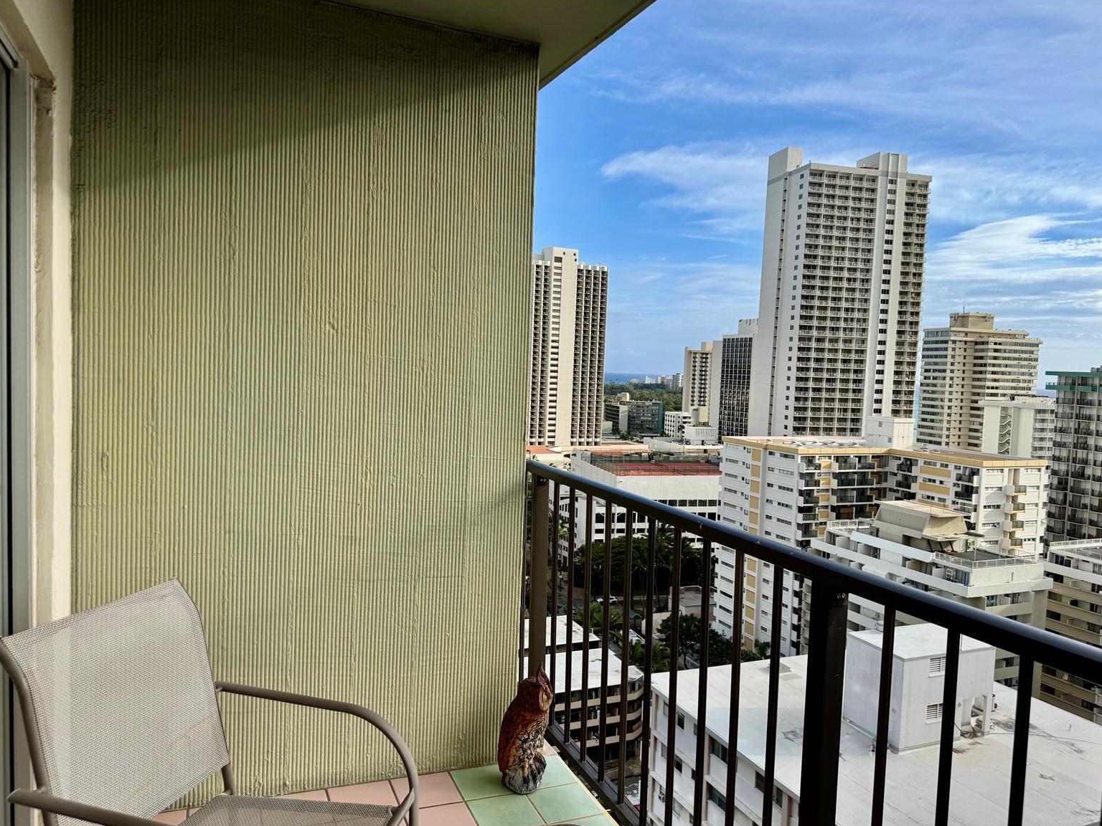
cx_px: 566
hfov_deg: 69.4
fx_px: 796
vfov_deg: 54.9
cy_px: 409
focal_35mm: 25
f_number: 1.78
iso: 80
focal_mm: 6.76
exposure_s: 1/3247
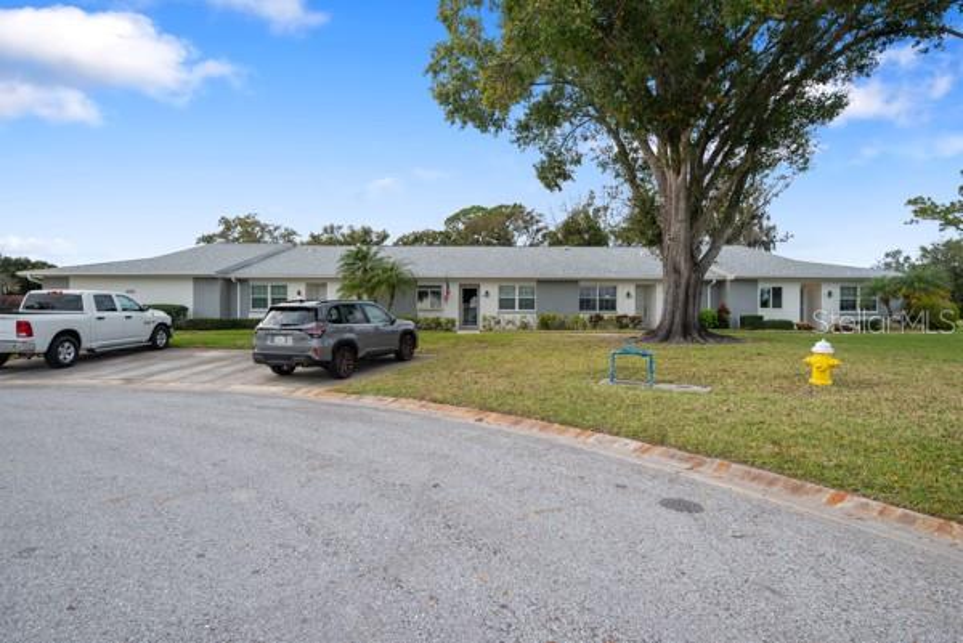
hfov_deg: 90.0
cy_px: 322
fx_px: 482
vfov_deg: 67.5
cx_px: 482
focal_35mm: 18
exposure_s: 1/60
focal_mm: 18
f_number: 6.3
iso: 250
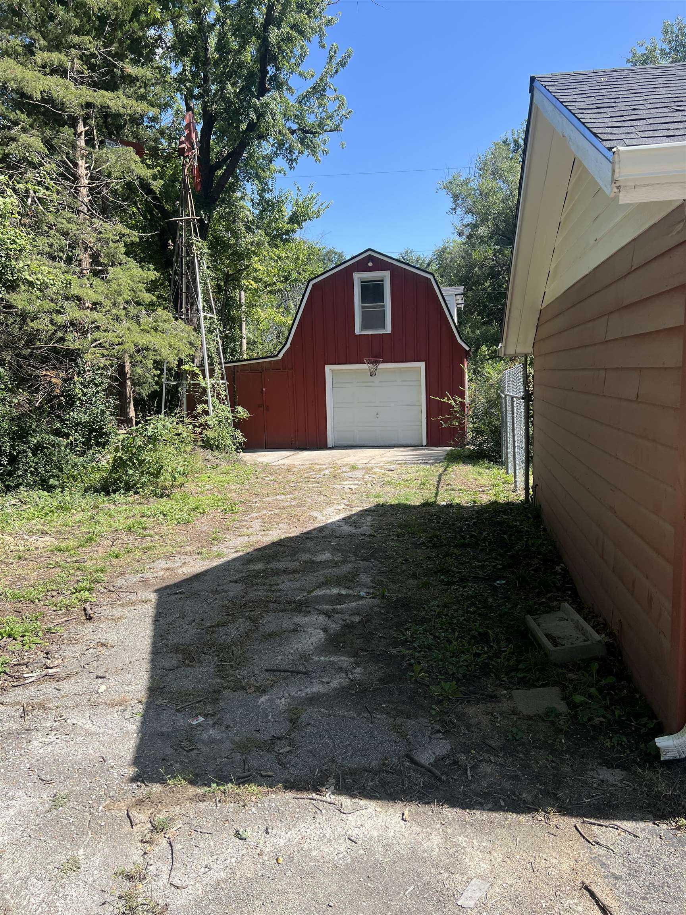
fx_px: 687
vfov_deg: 67.3
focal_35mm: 26
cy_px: 458
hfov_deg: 53.1
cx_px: 343
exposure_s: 1/1869
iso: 50
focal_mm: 5.7
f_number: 1.5
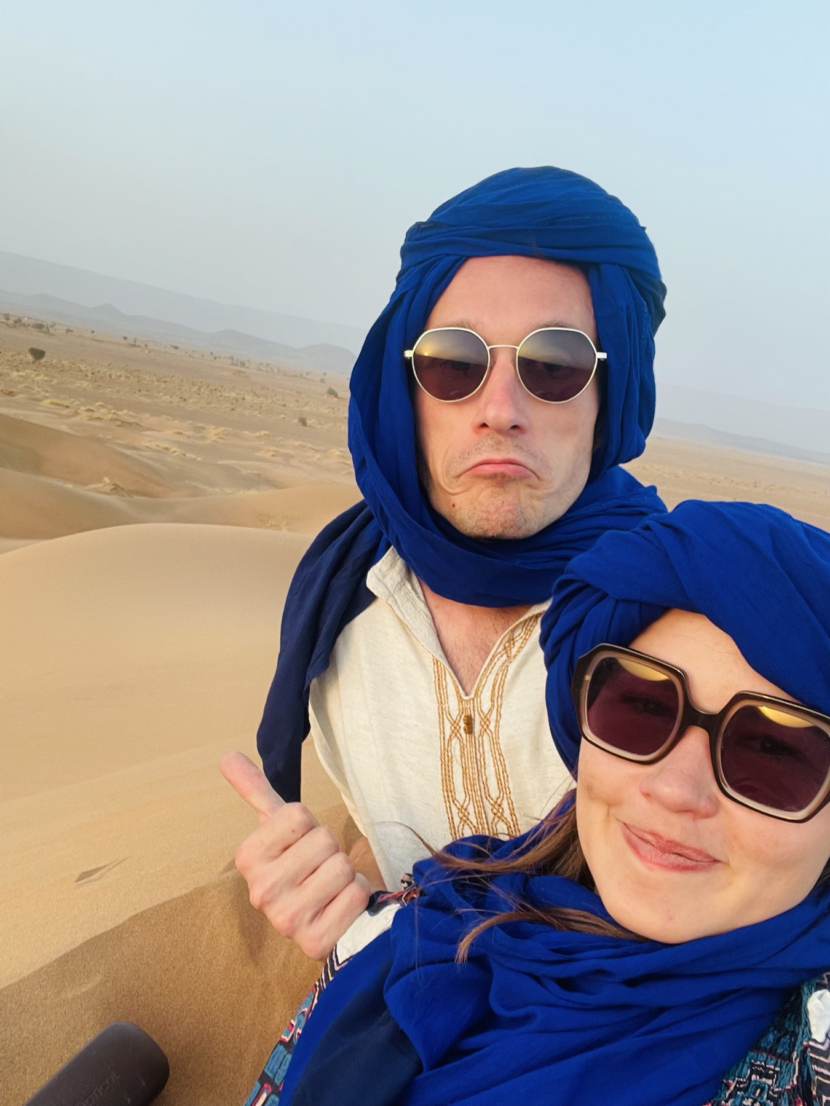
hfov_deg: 46.8
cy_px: 553
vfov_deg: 60.0
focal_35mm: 30
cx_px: 415
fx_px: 959
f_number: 2.2
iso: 100
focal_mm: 2.71
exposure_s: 1/78
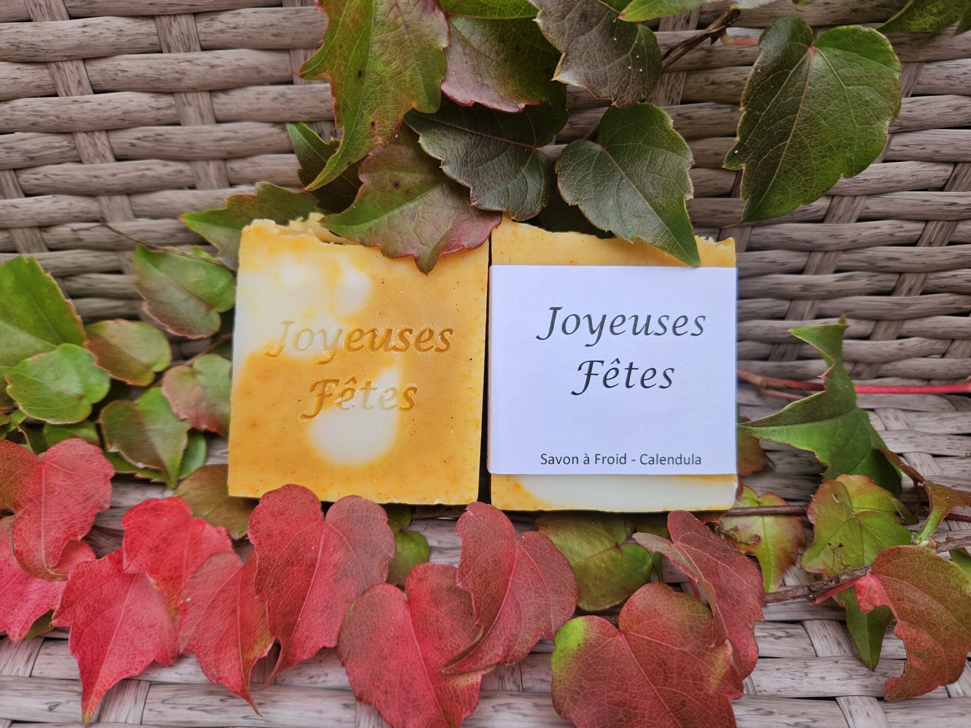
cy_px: 364
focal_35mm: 23
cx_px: 486
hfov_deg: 73.9
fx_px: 645
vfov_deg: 58.9
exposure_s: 1/206
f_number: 1.8
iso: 40
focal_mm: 5.4
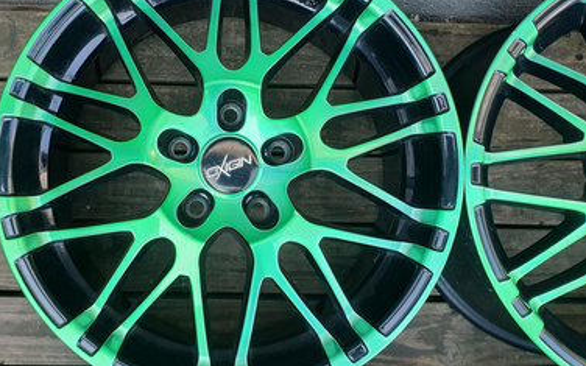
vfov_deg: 38.3
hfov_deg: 57.7
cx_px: 237
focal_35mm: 33
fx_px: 527
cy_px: 159
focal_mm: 4.32
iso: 50
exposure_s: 1/188
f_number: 2.4
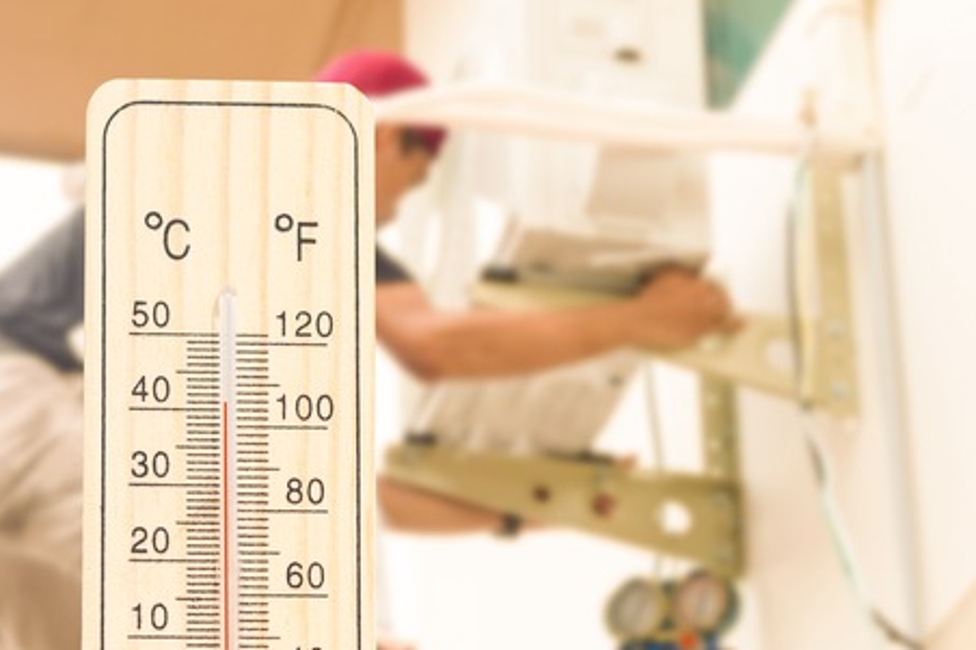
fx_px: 3225
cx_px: 516
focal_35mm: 119
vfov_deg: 11.5
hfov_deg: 17.2
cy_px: 392
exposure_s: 1/3200
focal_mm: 56
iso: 100
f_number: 2.8
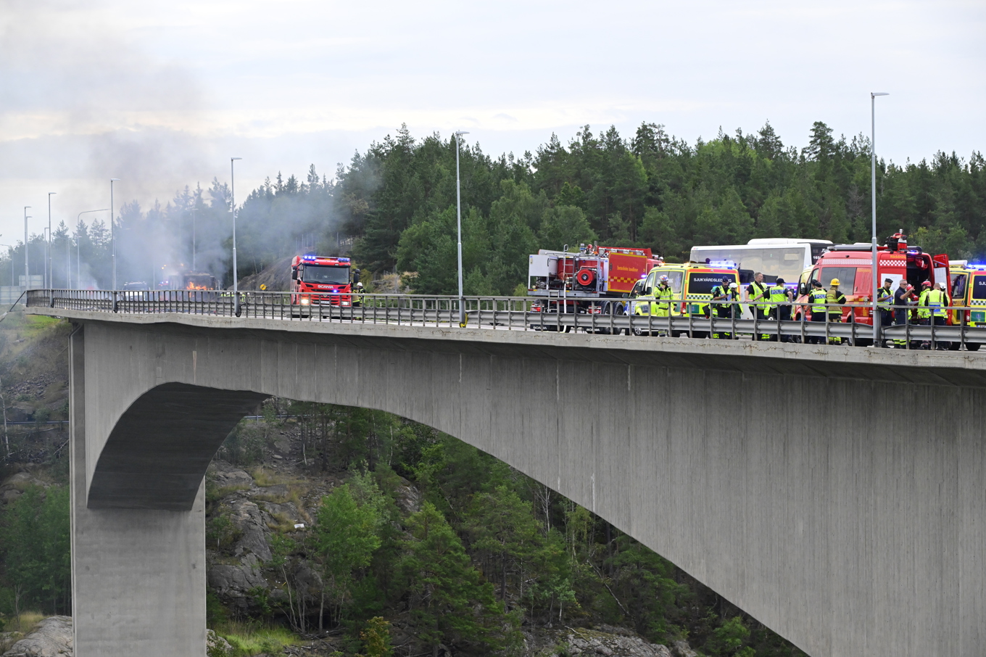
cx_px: 493
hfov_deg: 11.4
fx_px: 4928
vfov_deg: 7.6
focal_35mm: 180
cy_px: 328
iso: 2000
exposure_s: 1/2000
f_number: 9
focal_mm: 180
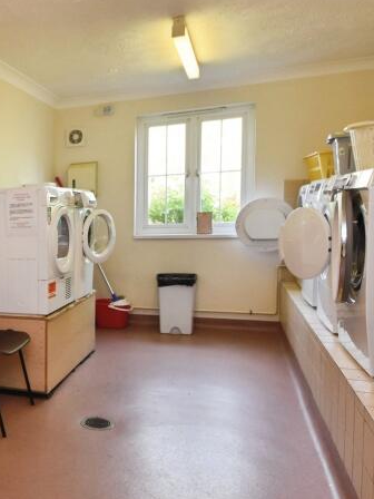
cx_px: -36
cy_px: 232
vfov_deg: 55.3
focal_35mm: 33
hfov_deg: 36.5
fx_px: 475
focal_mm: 10
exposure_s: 1/30
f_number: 8
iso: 800
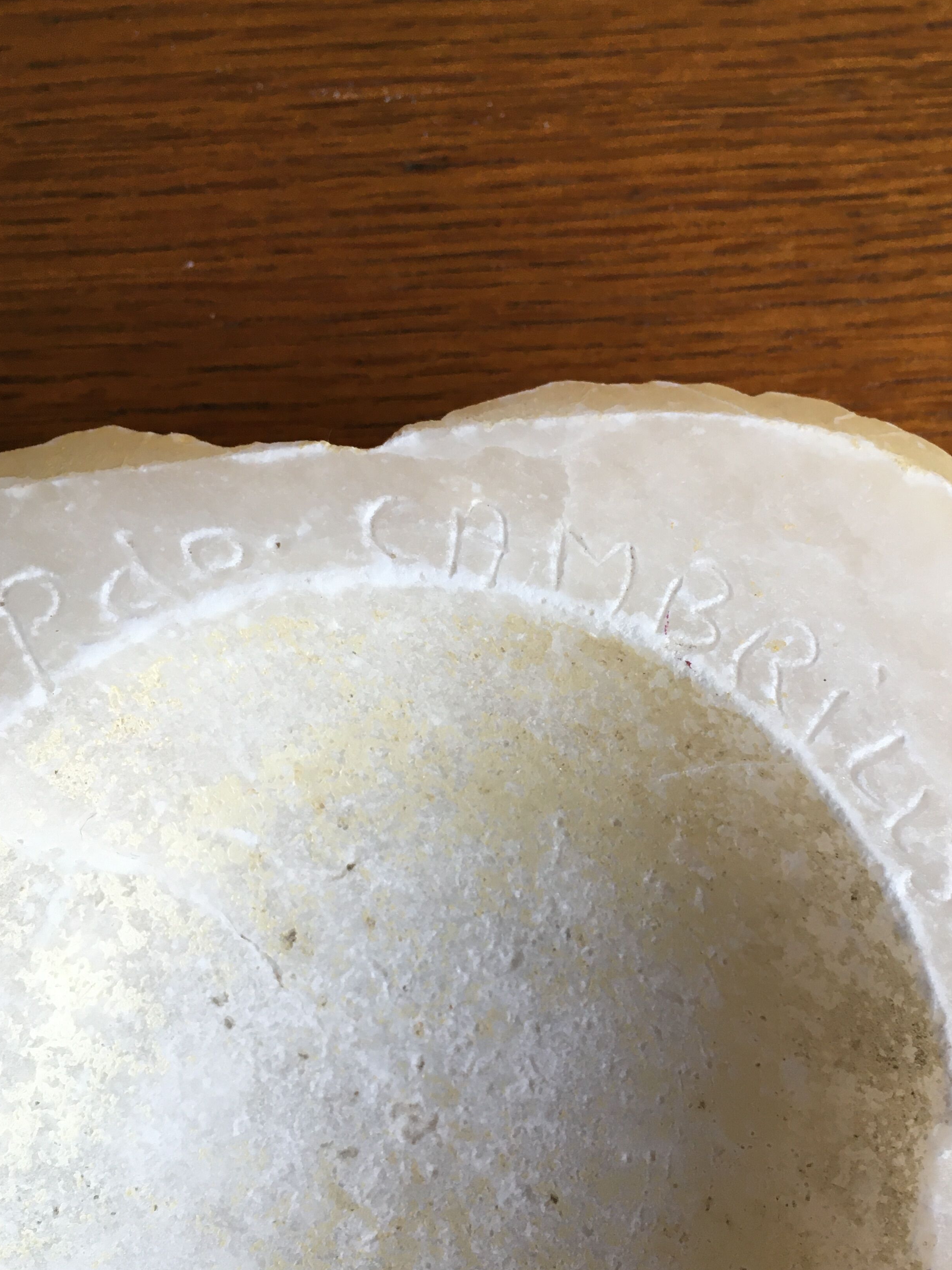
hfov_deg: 39.6
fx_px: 1320
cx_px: 520
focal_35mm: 36
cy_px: 617
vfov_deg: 51.3
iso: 32
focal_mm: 4.15
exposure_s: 1/33
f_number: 2.2
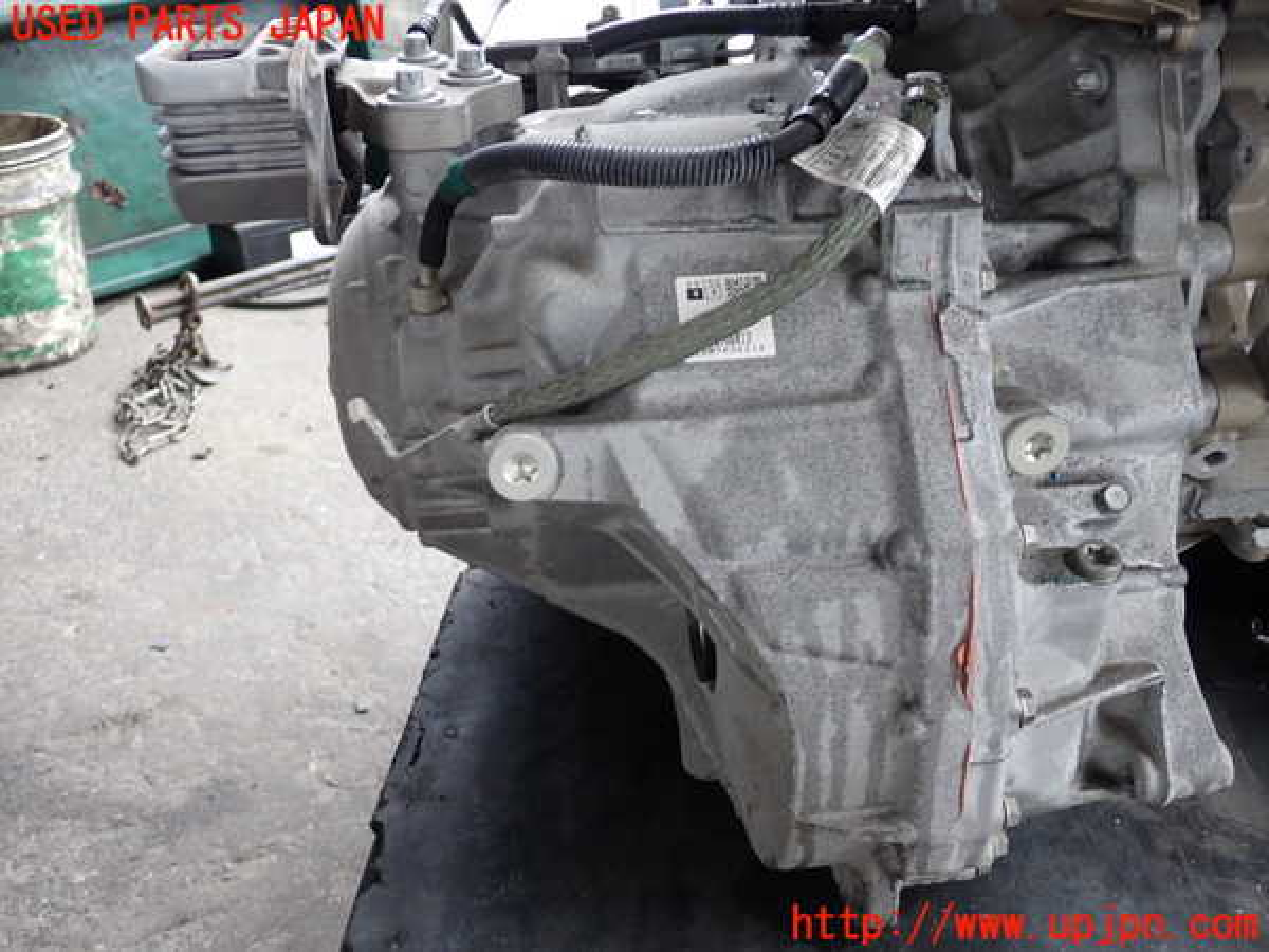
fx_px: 1173
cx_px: 634
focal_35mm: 32
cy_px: 476
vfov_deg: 44.2
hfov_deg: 56.8
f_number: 2.4
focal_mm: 5.79
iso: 200
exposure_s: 1/60
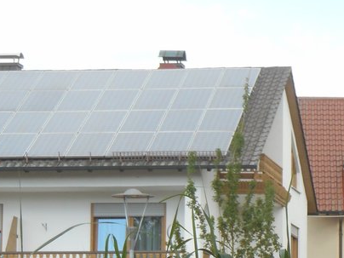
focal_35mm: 205
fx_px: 2037
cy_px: 188
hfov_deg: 9.6
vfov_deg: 7.2
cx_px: 377
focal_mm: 12.4
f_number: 4.9
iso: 80
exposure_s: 1/125
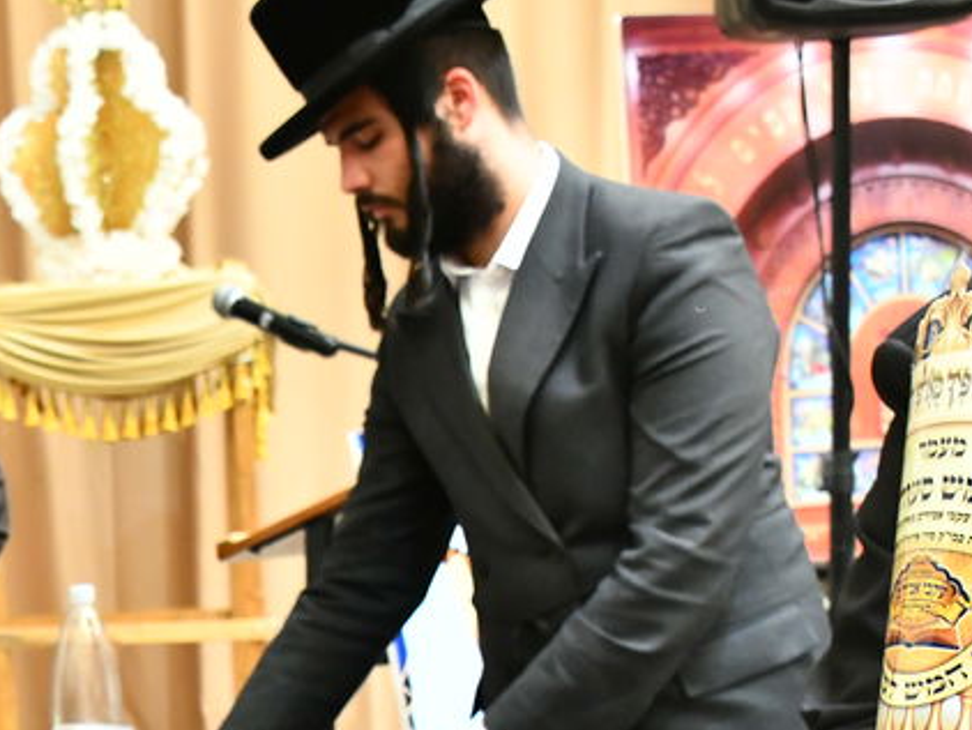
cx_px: -90
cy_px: 846
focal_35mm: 102
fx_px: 2866
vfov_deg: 14.1
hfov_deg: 18.5
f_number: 5.6
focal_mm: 32
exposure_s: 1/160
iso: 2500
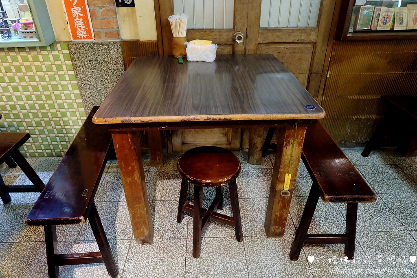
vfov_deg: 53.1
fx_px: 278
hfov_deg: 73.7
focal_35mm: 24
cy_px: 139
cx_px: 208
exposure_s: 1/28
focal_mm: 16
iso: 3200
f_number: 3.5
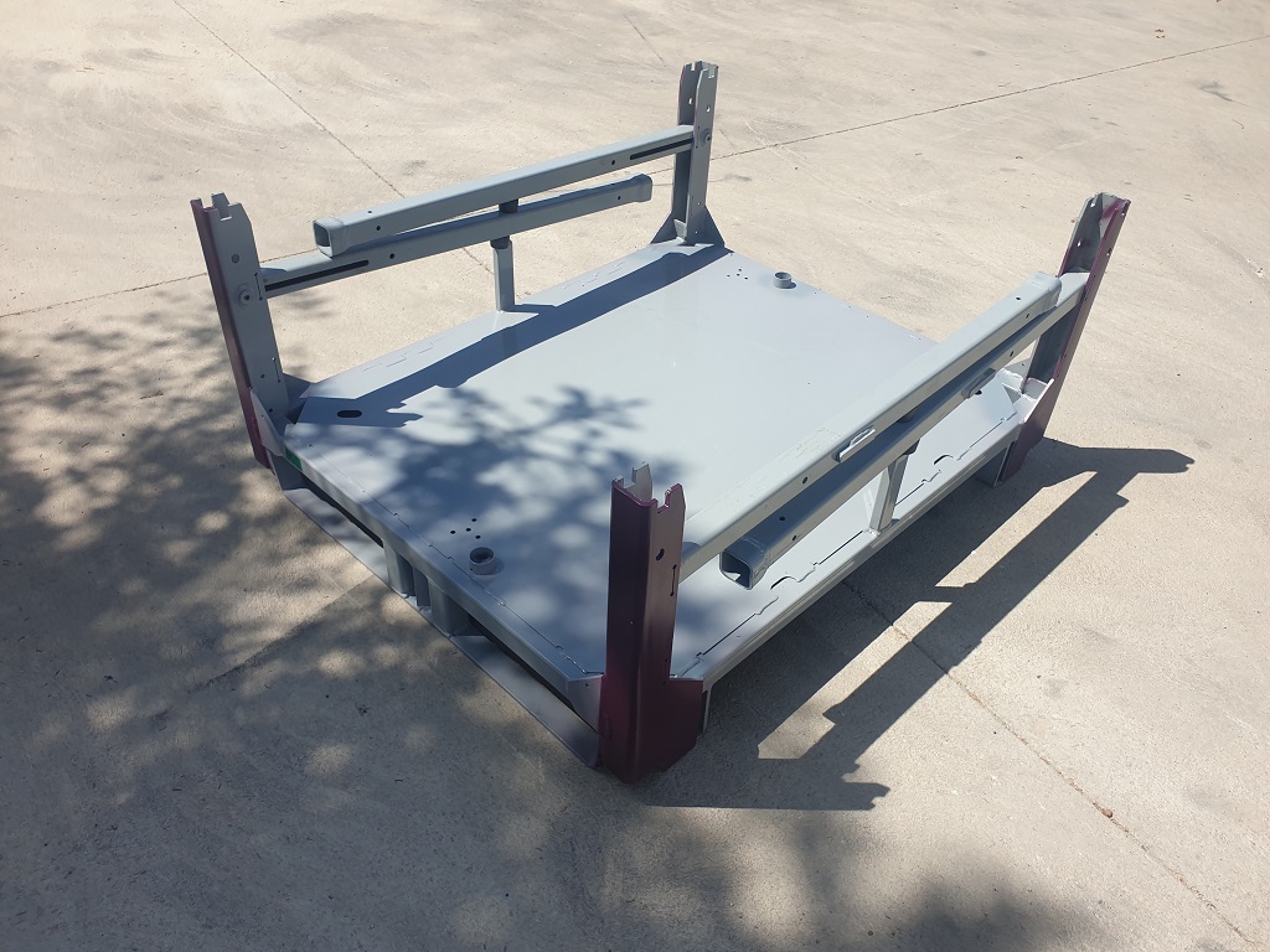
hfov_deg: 67.3
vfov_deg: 53.1
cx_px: 635
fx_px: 954
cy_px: 476
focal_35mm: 26
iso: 50
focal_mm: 4.3
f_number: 2.4
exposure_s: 1/1658
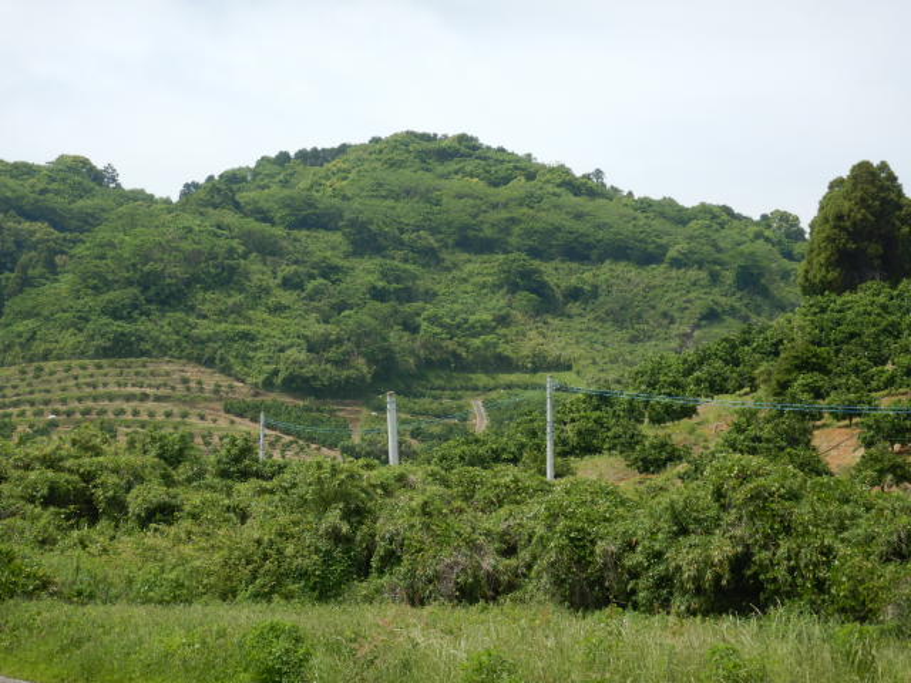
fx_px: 1763
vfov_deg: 21.9
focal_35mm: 67
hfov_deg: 29.0
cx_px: 456
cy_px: 342
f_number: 4.5
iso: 125
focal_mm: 12
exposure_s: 1/800
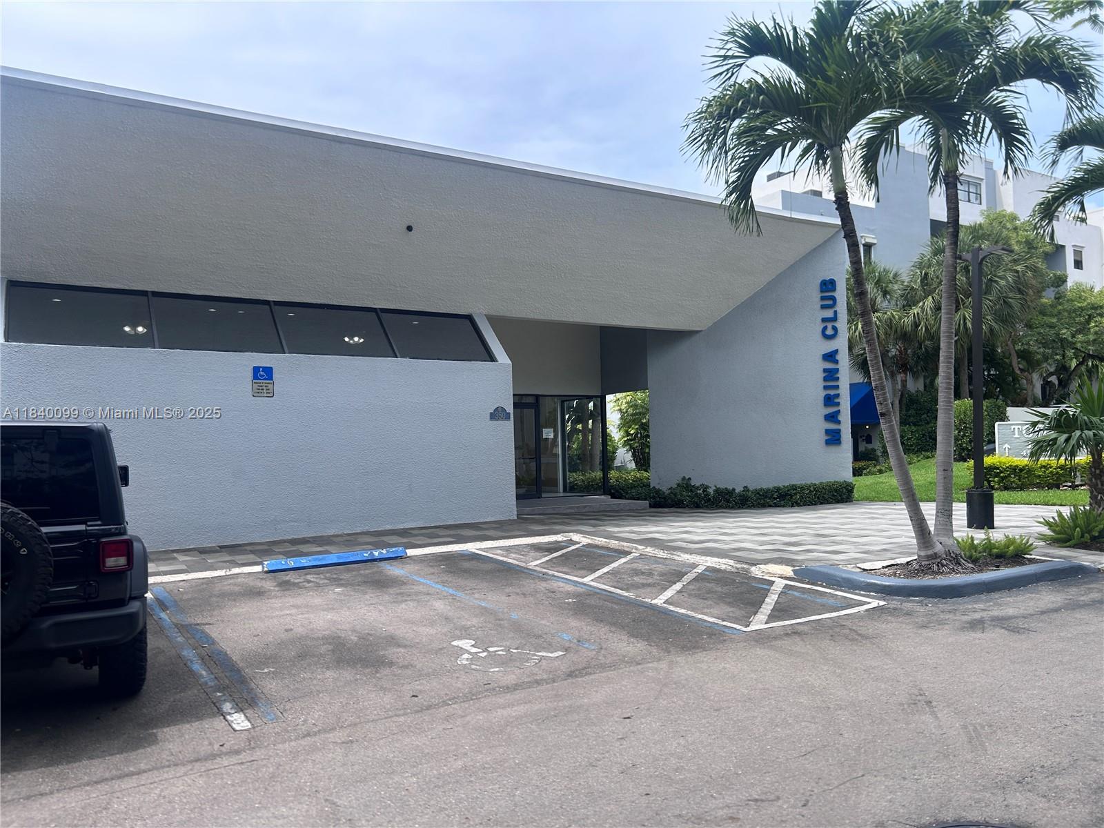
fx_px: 829
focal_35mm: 26
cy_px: 414
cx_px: 552
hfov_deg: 67.3
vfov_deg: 53.1
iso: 50
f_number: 1.5
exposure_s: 1/2299
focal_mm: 5.7
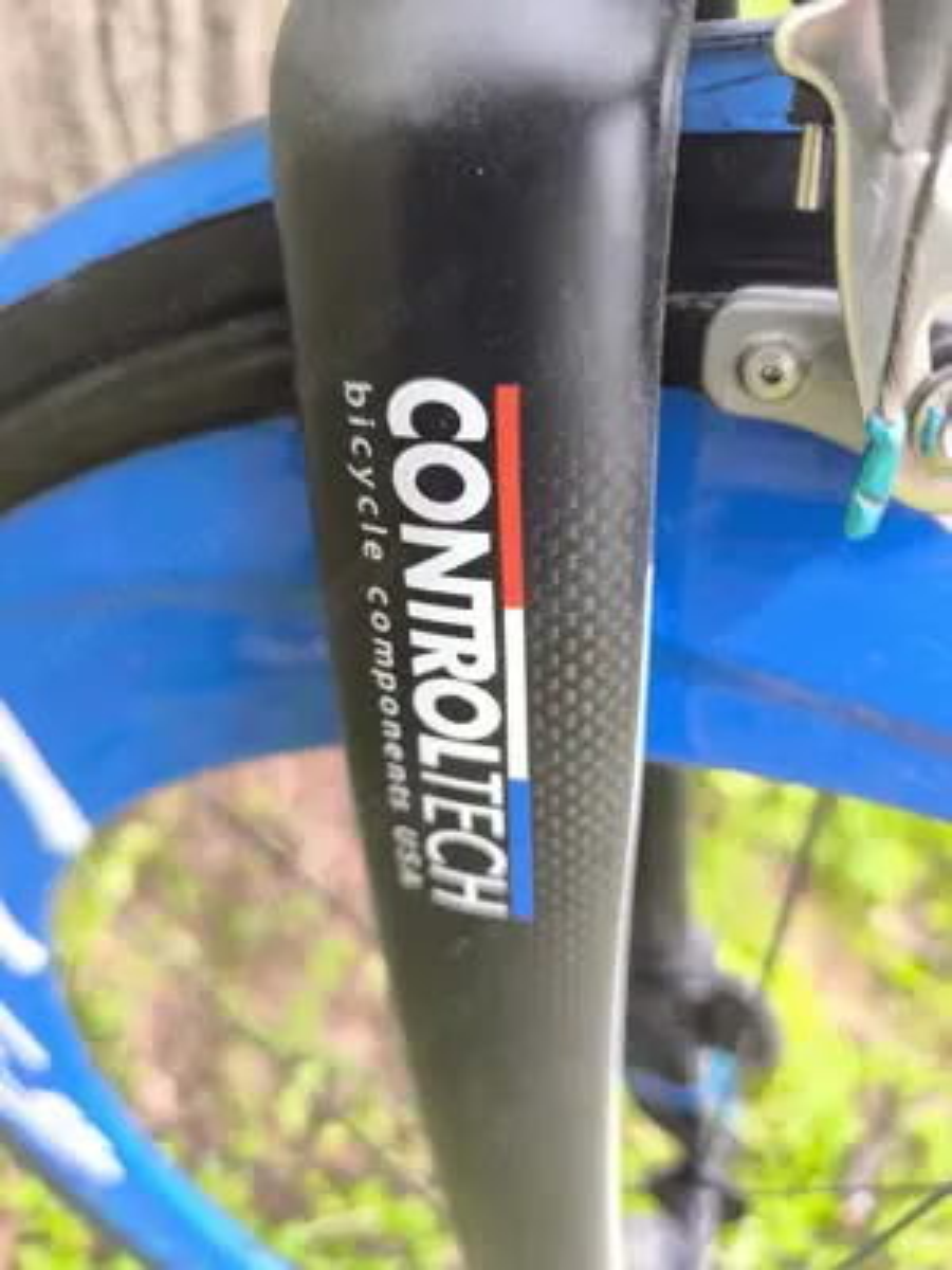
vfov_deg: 73.9
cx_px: 476
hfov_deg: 58.9
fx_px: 843
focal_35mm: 23
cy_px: 635
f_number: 1.65
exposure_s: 1/100
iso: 400
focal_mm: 6.14
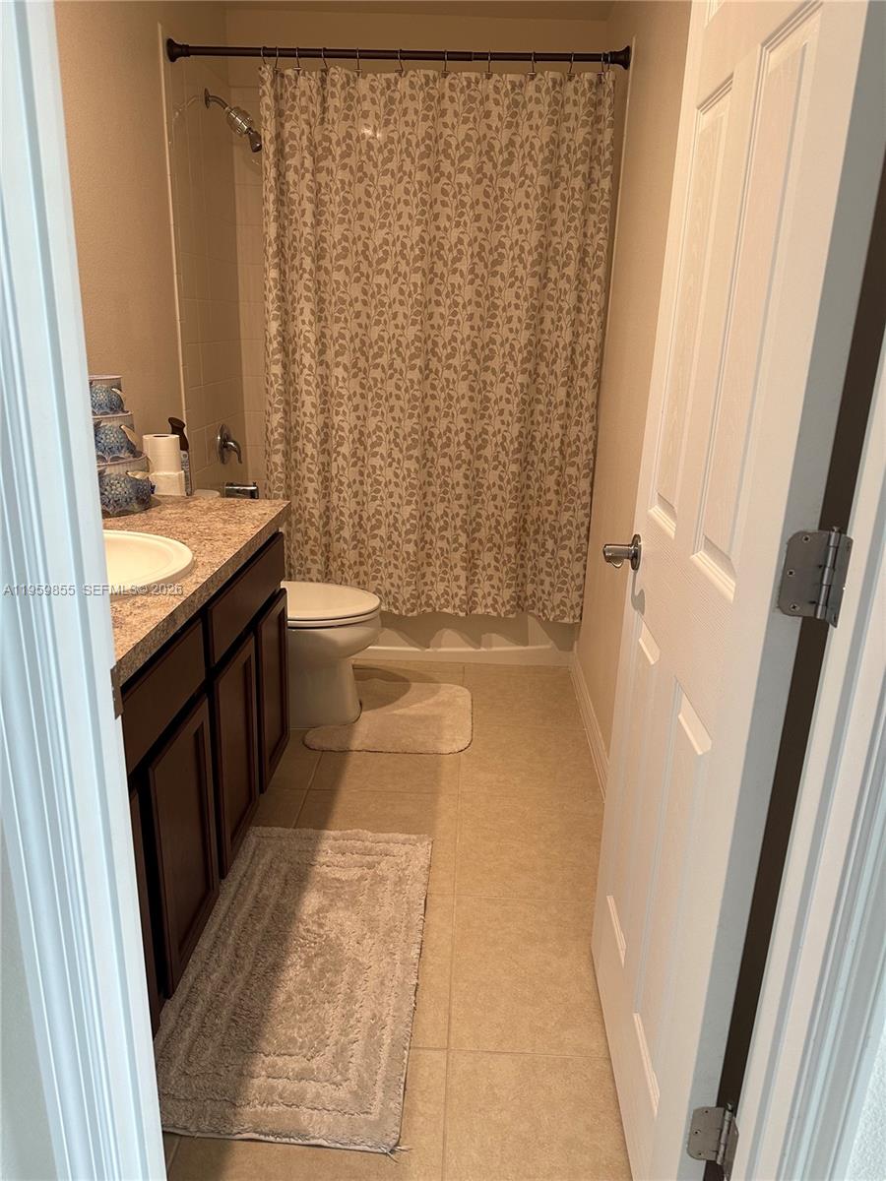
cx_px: 443
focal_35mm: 24
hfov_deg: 56.8
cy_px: 590
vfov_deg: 71.6
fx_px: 819
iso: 160
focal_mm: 6.86
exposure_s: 1/60
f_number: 1.78
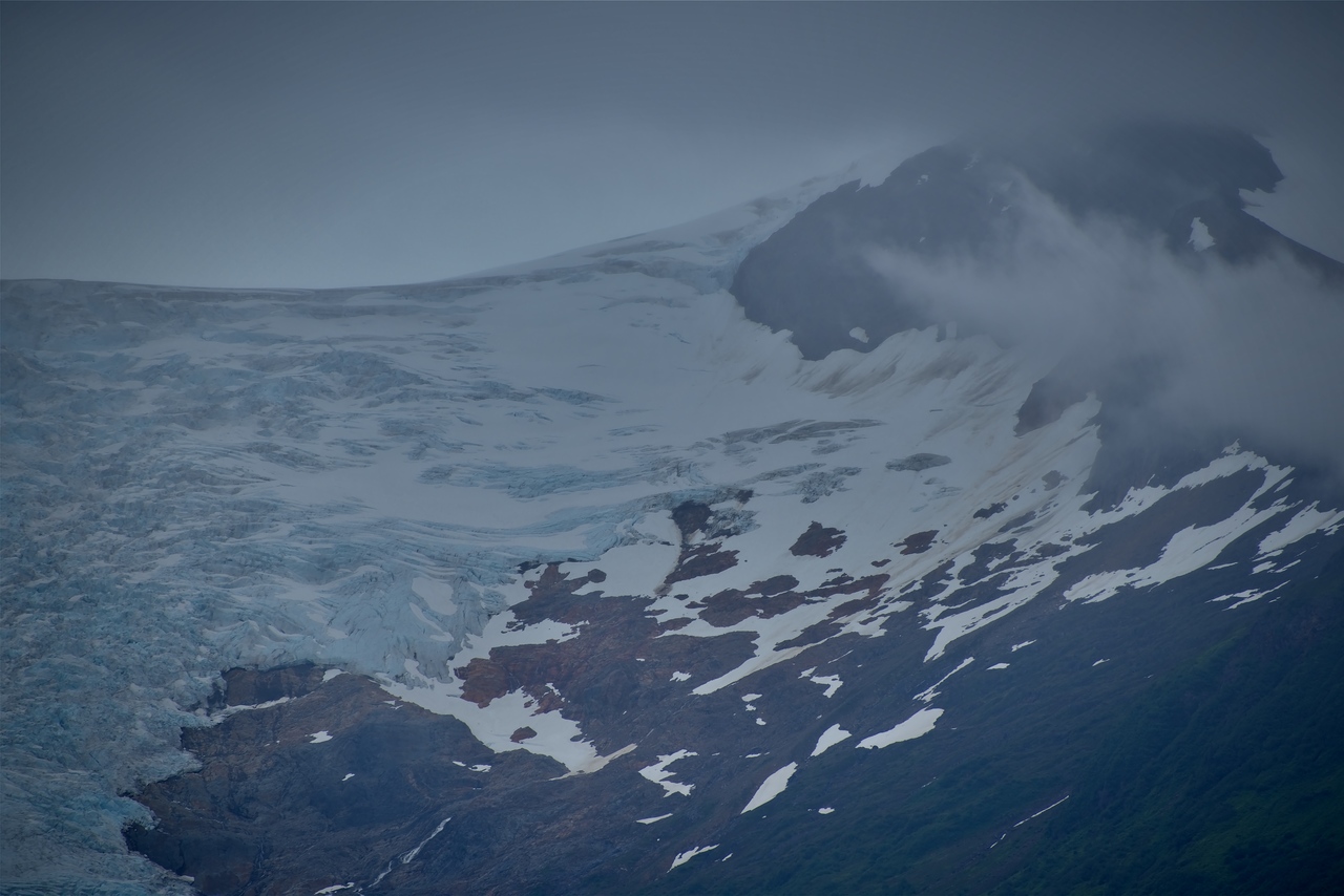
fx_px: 11202
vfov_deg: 4.6
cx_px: 672
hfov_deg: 6.9
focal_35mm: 300
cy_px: 448
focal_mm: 300
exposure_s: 1/640
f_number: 7.1
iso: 100
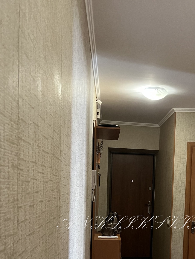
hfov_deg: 32.0
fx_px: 330
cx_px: 156
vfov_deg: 41.2
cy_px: 205
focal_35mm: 44
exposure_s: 1/40
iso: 500
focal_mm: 5.1
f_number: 1.6
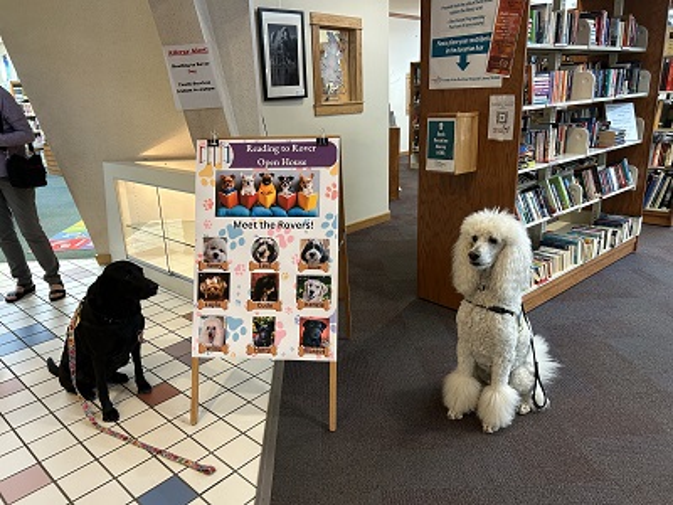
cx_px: 336
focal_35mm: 26
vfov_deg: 53.1
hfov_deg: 67.3
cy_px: 252
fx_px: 505
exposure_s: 1/60
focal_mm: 5.7
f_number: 1.5
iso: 200
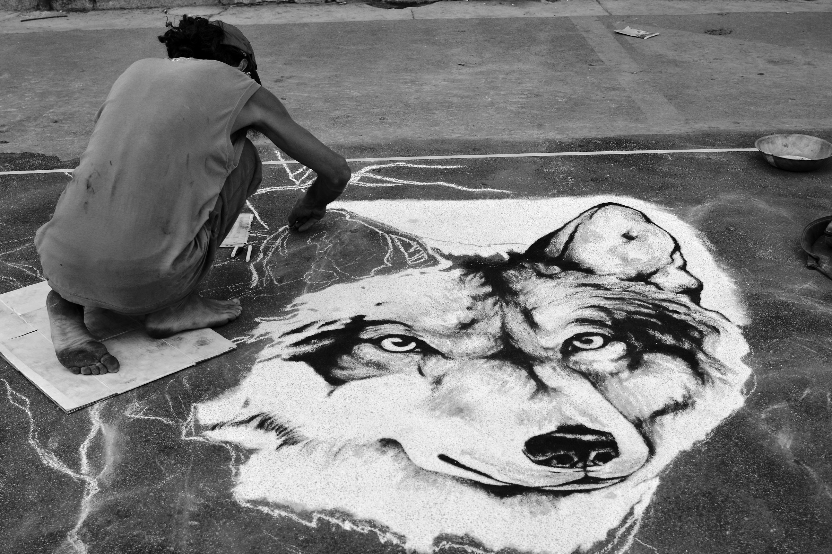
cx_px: 416
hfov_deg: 37.9
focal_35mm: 52
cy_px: 277
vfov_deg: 25.8
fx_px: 1213
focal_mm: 35
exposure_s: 1/160
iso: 200
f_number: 6.3
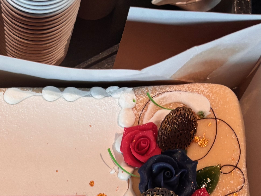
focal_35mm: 77
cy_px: 285
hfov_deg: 23.4
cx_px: -43
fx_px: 581
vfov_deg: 17.4
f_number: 1.6
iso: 100
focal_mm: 5.96
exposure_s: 1/50
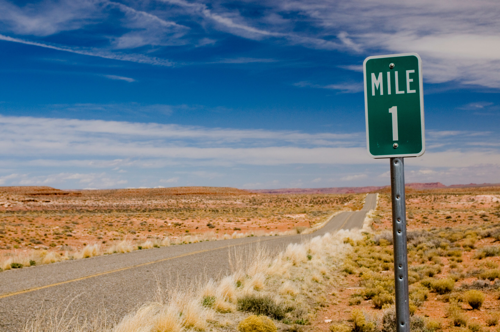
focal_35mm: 51
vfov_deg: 26.4
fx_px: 707
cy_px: 166
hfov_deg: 38.9
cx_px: 250
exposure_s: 1/500
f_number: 8
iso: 200
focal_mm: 34
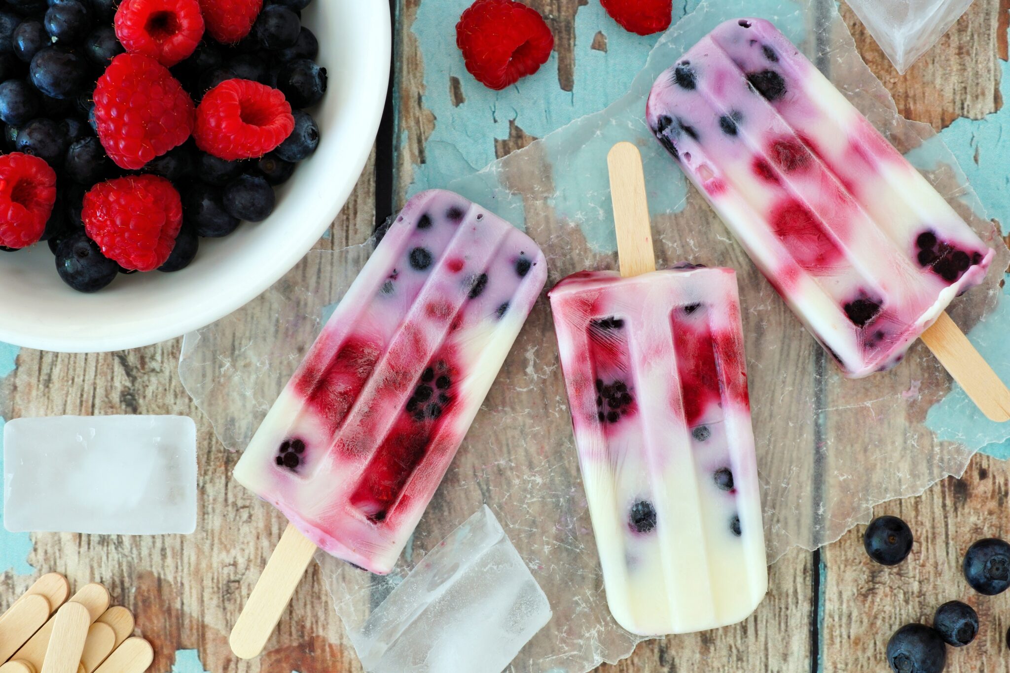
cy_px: 336
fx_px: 1473
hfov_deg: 37.9
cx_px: 505
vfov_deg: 25.7
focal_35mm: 52
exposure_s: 3.2
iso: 100
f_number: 16
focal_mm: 35
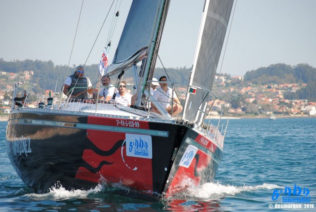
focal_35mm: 188
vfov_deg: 7.4
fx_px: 1649
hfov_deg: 10.9
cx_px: 158
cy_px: 106
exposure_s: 1/500
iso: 160
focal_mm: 125
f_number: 5.6
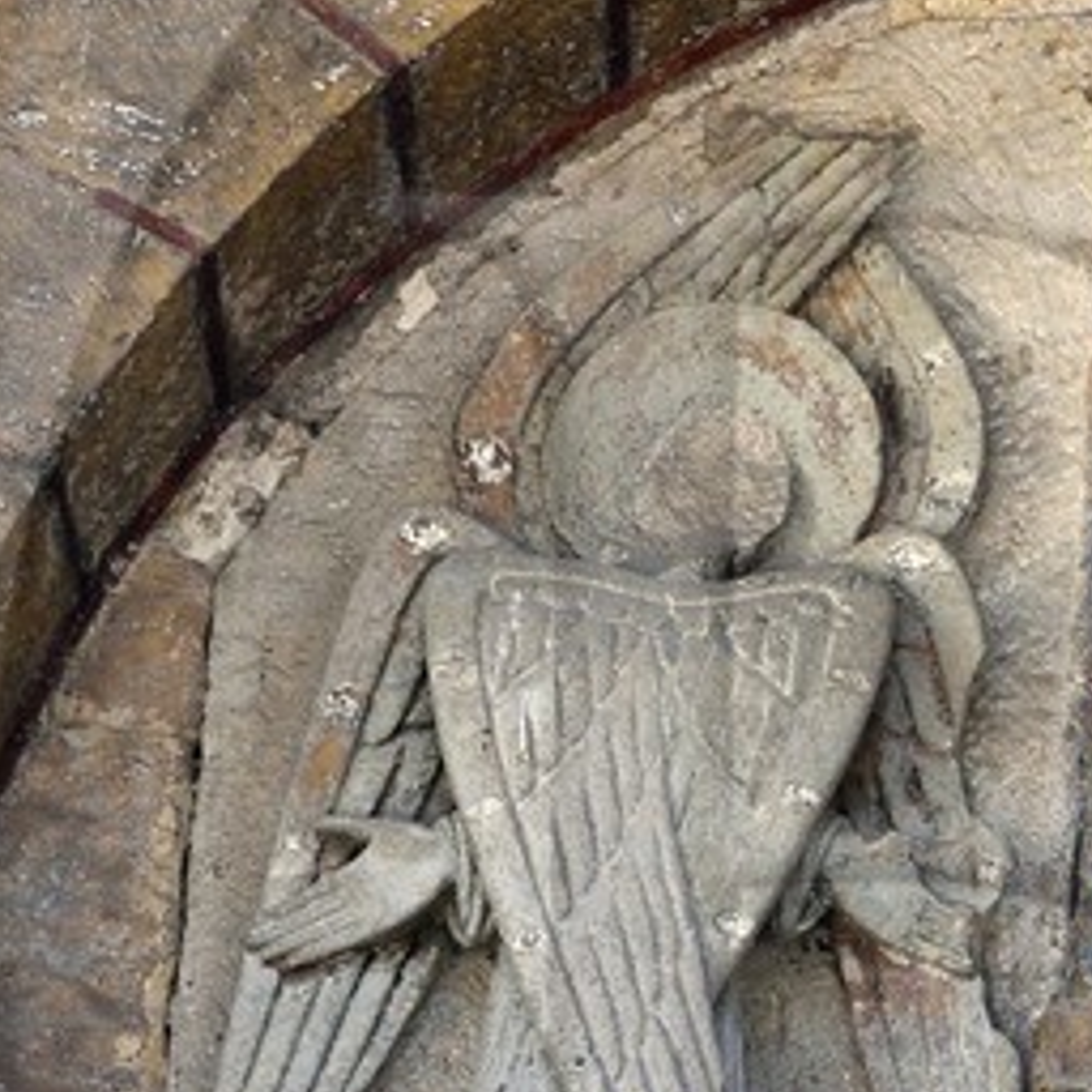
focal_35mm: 276
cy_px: 896
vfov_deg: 6.3
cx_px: 1553
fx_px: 9851
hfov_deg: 6.3
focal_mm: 52
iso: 800
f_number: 10
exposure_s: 1/100
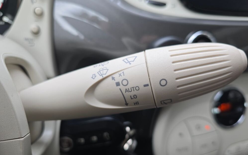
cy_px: 87
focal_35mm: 25
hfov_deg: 72.6
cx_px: 123
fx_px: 169
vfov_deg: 49.1
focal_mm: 6.3
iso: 100
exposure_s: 1/180
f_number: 1.7
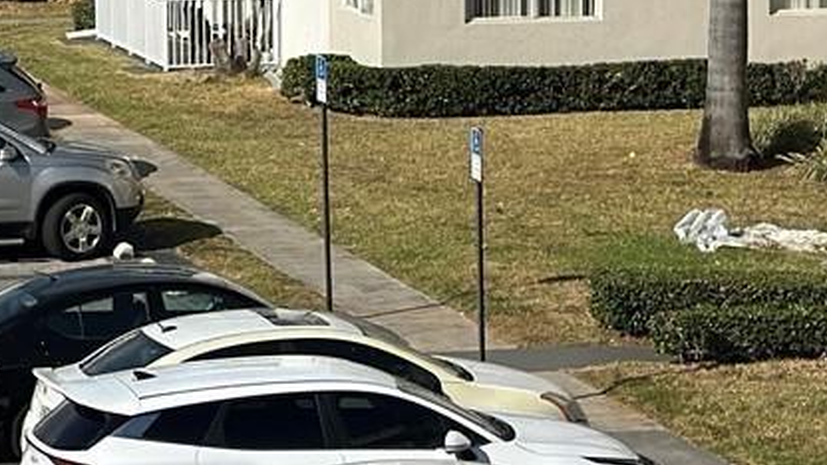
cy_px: -119
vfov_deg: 6.0
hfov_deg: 10.5
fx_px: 4408
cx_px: -173
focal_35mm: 201
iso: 100
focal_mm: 6.86
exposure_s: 1/13699
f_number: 1.78
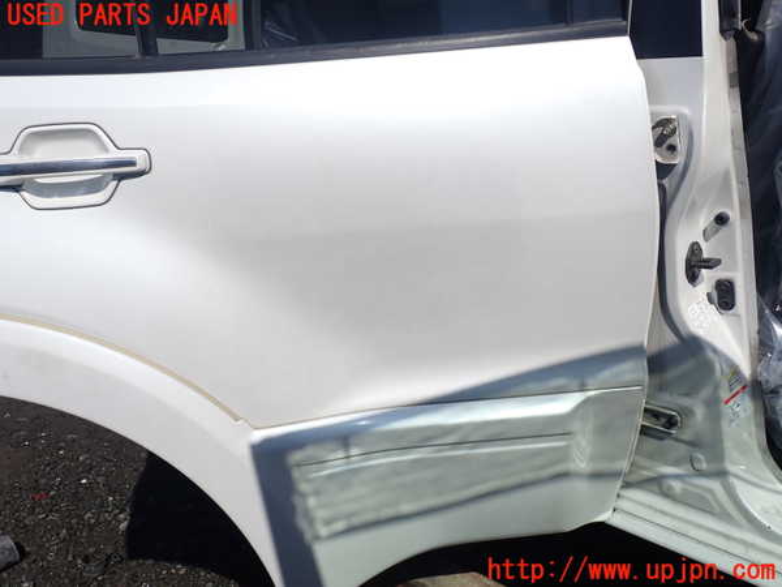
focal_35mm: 30
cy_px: 294
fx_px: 678
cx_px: 391
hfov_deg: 60.0
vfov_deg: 46.8
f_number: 9
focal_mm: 5.4
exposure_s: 1/250
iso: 100
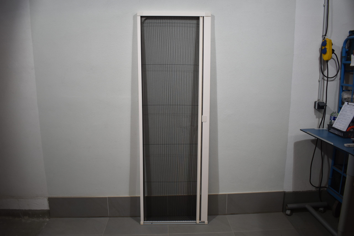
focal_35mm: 27
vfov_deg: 47.9
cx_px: 177
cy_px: 118
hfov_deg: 67.4
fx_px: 265
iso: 400
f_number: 4
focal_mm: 18
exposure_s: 1/250
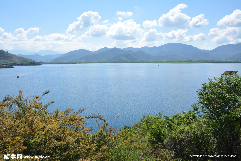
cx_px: 120
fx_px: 211
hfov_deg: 59.5
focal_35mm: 32
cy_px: 80
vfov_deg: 41.7
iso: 100
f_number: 9
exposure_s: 1/200
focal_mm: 21
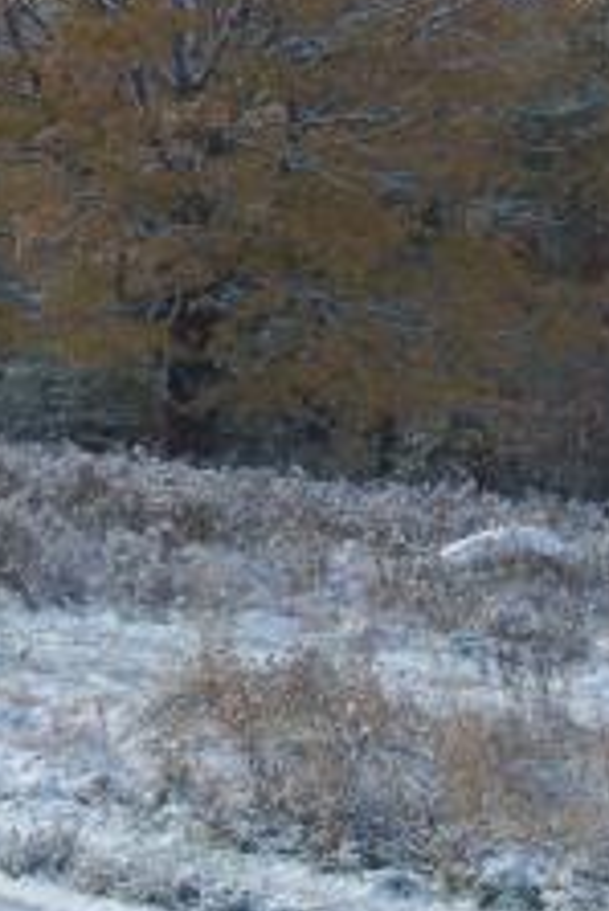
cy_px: 302
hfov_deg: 6.0
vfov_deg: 9.0
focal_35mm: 229
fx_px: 5801
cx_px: 260
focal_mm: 24
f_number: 4.8
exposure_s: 1/350
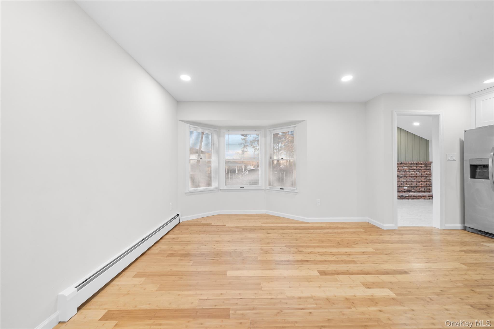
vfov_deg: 90.0
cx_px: 247
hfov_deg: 112.6
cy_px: 164
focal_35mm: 12
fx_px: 165
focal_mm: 12
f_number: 8
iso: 250
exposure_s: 1/2.5
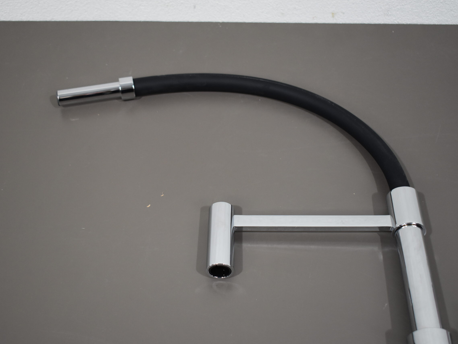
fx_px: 688
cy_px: 172
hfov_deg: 36.8
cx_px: 219
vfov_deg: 28.0
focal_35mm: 52
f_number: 4.5
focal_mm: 32
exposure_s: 1/160
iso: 800
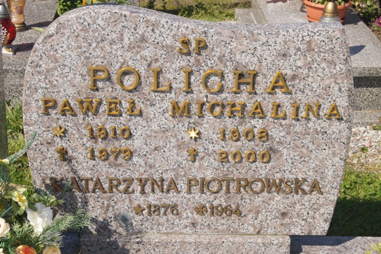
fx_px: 793
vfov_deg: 18.2
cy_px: 127
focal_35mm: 75
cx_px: 190
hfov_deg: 27.0
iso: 200
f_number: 16
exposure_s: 1/160
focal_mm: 50
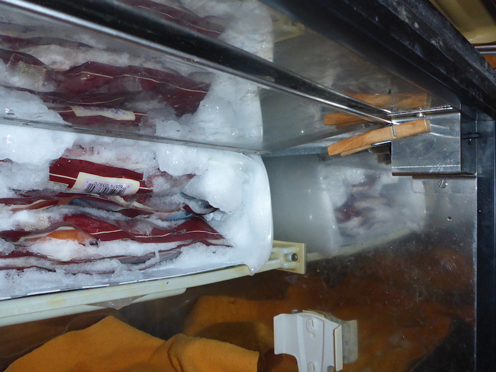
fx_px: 401
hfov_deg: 63.4
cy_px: 186
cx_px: 248
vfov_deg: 49.7
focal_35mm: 28
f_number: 3.3
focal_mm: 4.9
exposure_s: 1/60
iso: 640
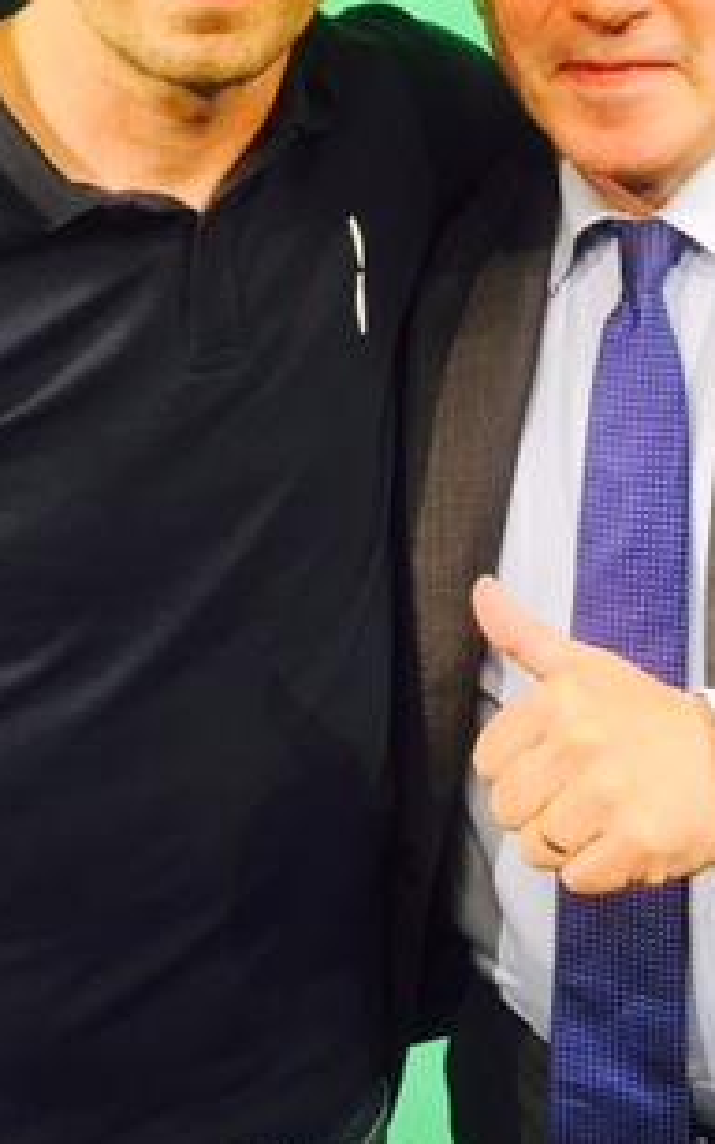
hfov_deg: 20.3
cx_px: 398
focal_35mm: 64
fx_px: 1994
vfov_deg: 31.3
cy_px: 268
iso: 32
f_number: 2.2
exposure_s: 1/30
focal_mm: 4.15
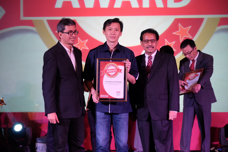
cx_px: 114
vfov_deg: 18.4
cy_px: 76
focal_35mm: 74
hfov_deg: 27.3
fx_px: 469
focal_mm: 49.4
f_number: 4.7
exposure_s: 1/52
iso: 2500
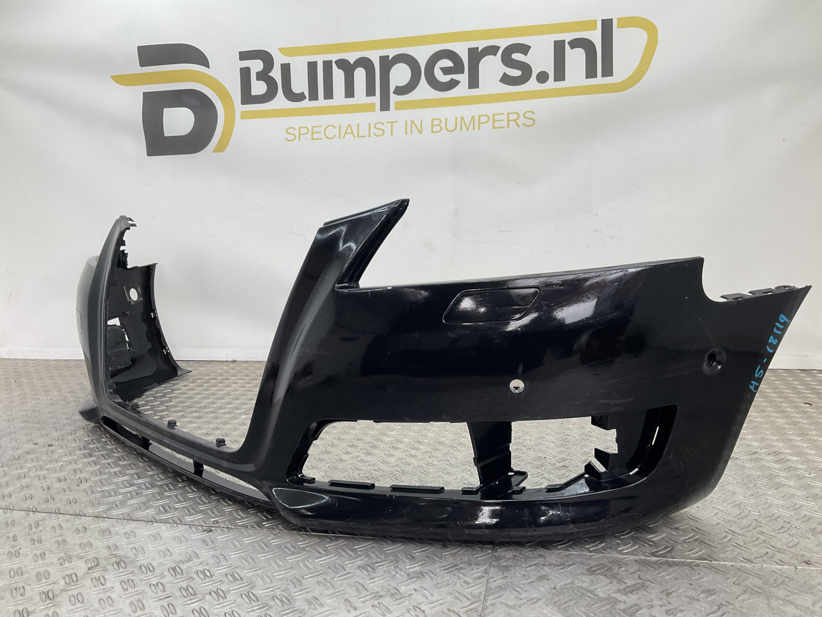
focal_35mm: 29
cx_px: 411
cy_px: 308
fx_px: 689
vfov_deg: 48.2
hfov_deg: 61.7
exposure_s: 1/120
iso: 20
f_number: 1.8
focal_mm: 3
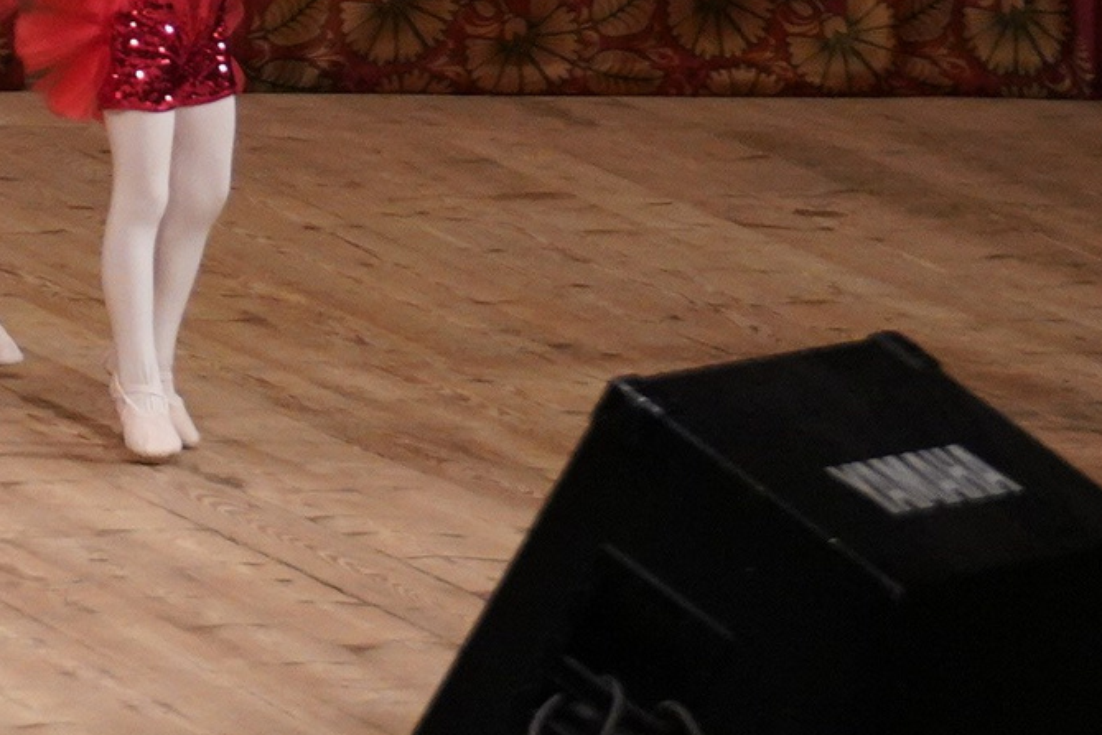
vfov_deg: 2.3
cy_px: -536
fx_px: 18610
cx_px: -423
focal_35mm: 608
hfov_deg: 3.4
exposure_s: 1/400
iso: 2500
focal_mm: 106
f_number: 2.8
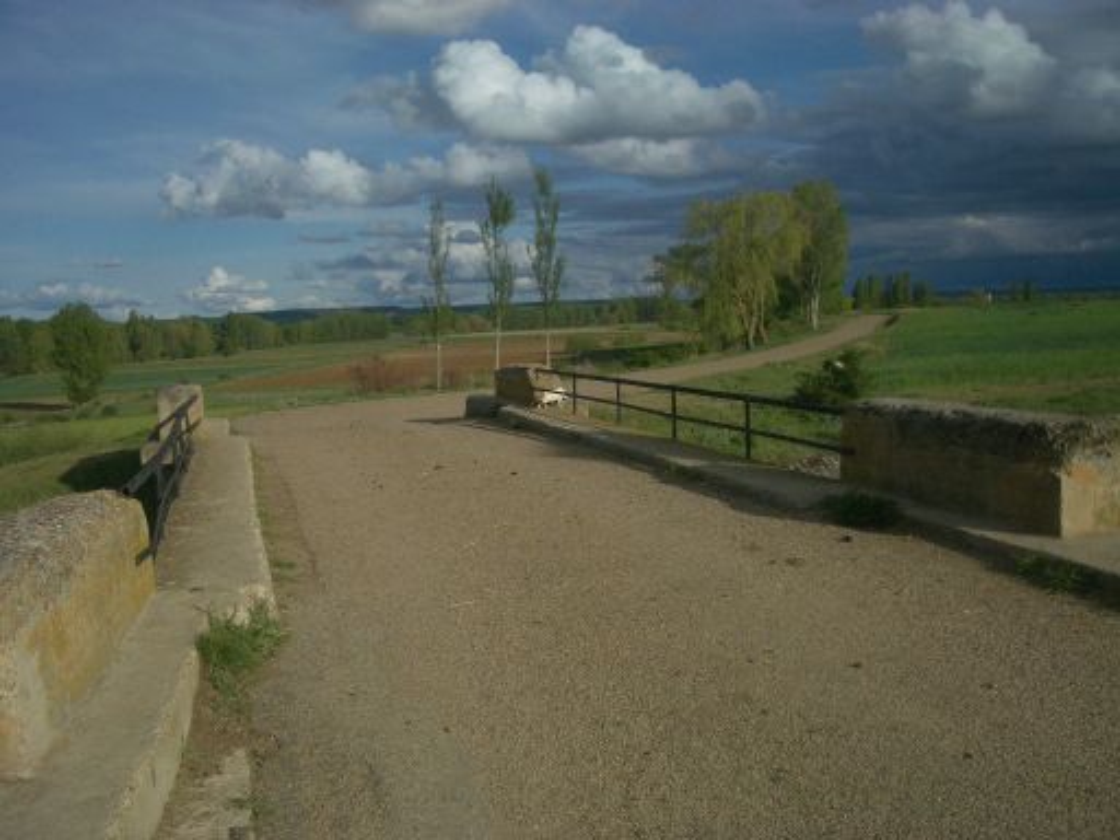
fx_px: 1132
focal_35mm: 35
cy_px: 420
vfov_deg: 40.7
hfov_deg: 52.6
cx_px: 560
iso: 100
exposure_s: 1/2000
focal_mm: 5.8
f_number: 4.3
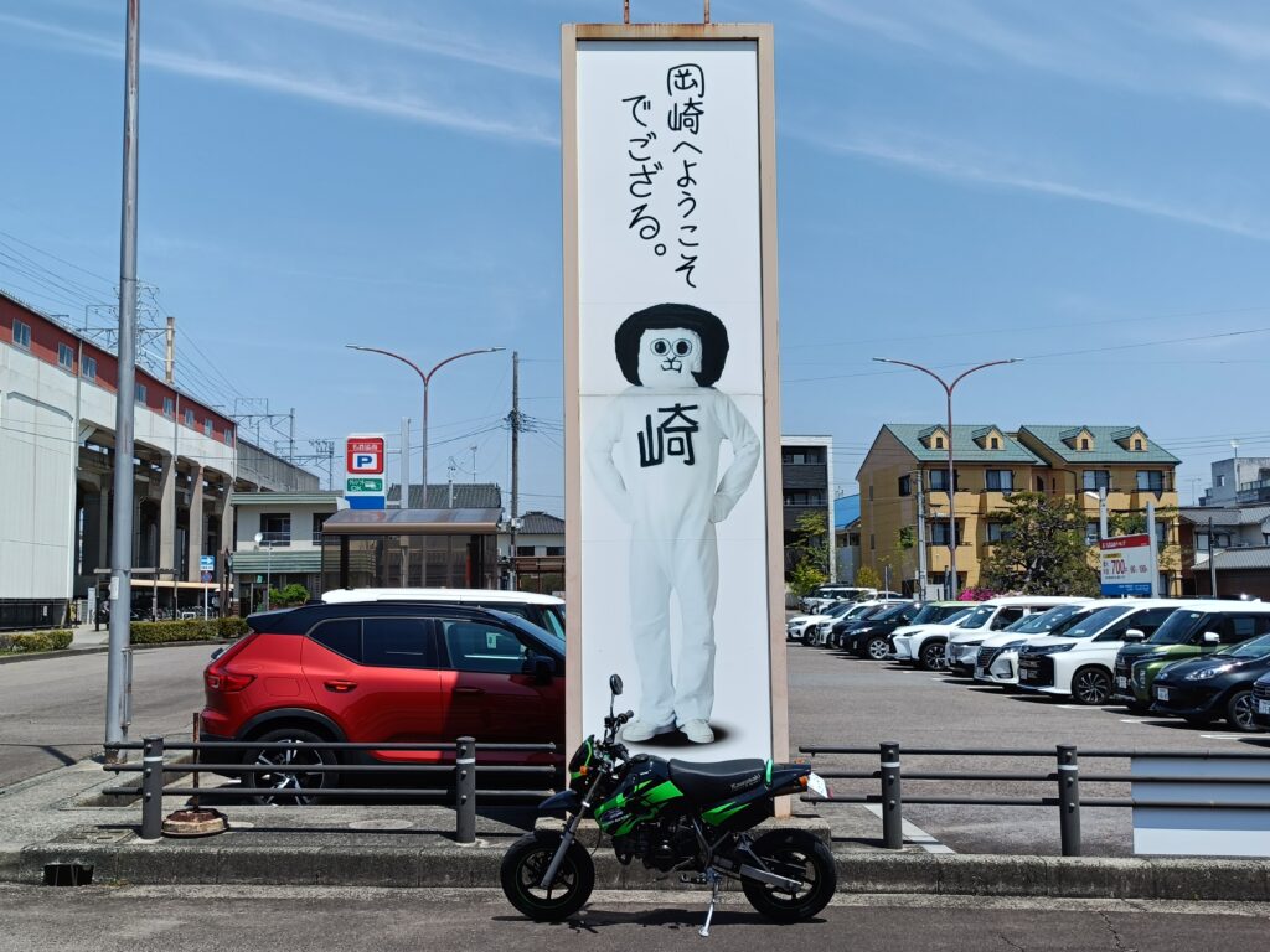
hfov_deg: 52.6
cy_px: 476
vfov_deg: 40.7
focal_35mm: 35
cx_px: 635
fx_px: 1284
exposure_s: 1/844
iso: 64
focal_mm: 4.7
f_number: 1.7
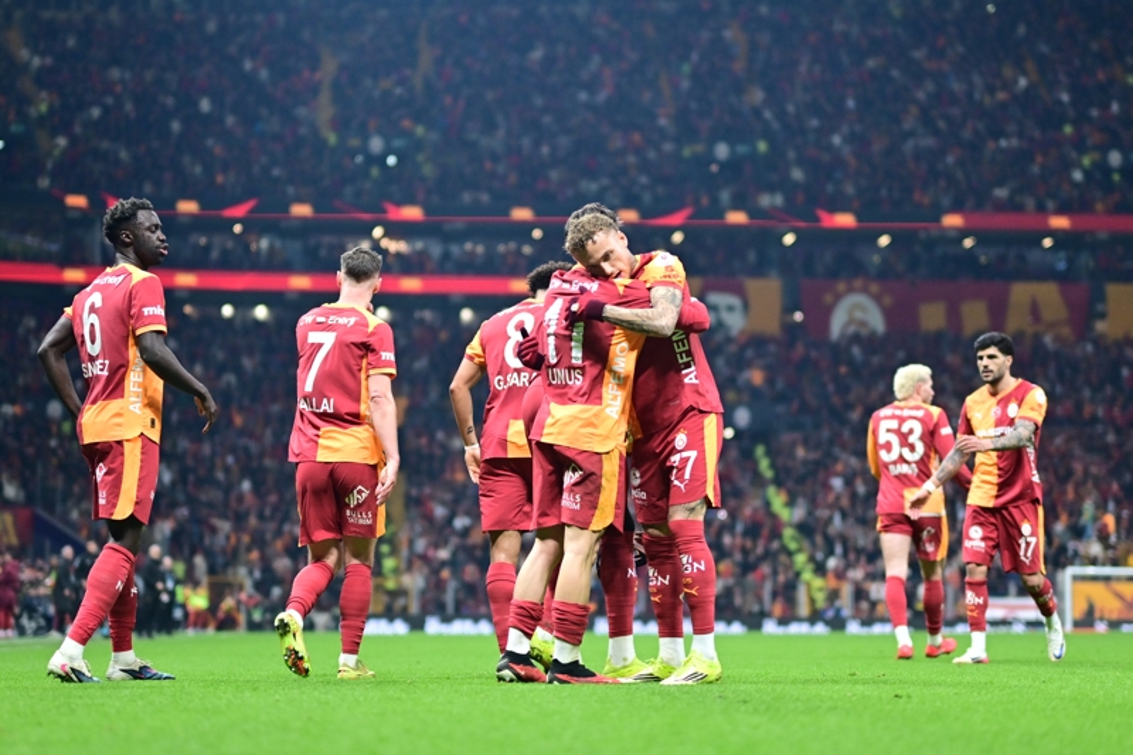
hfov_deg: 27.0
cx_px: 566
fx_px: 2360
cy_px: 378
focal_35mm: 75
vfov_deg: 18.2
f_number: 1.2
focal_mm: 50
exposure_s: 1/3200
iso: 1000
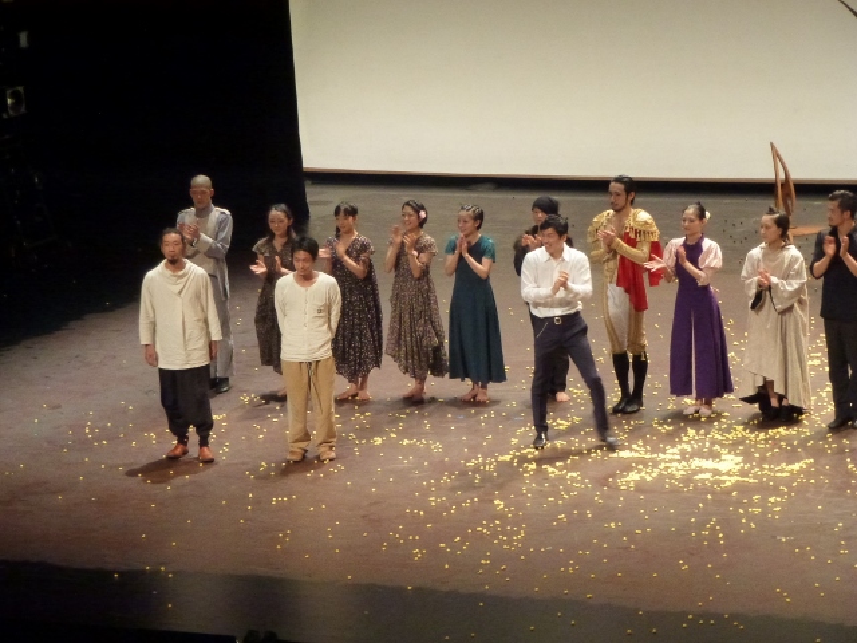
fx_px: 3516
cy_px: 322
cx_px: 428
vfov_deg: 10.4
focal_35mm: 142
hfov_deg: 13.9
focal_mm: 25.5
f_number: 5.3
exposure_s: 1/40
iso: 800
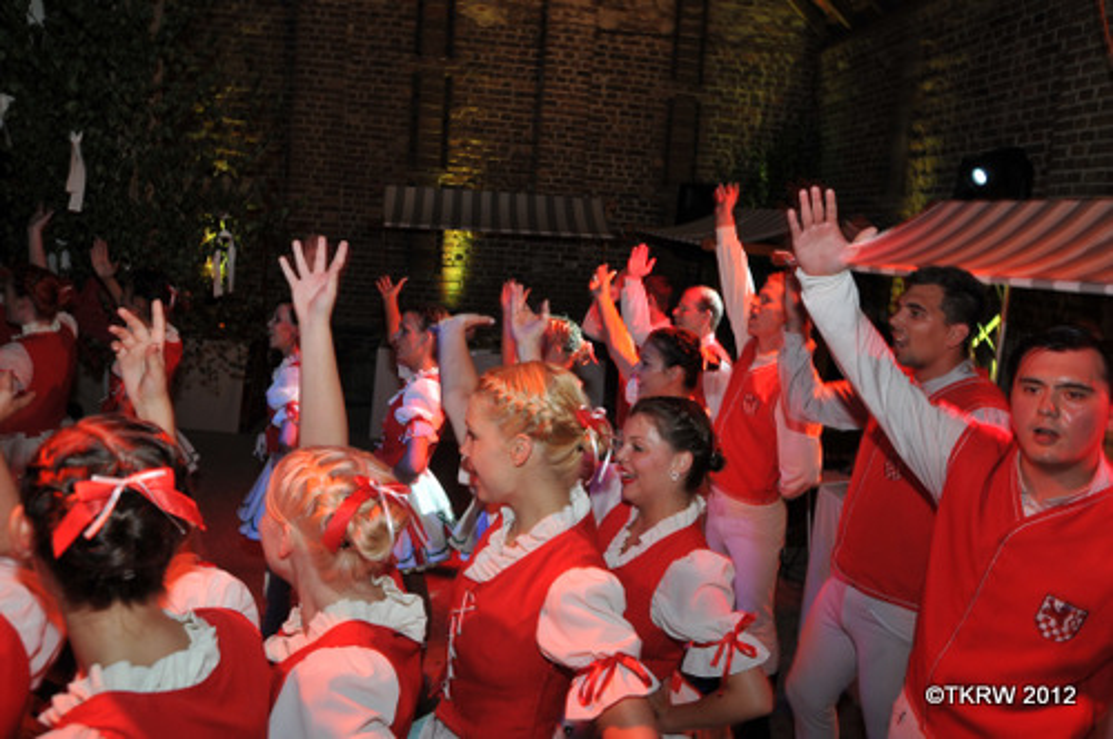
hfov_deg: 70.5
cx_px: 556
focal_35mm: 26
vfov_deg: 50.3
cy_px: 370
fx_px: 787
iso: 280
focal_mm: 17
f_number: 5
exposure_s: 1/30
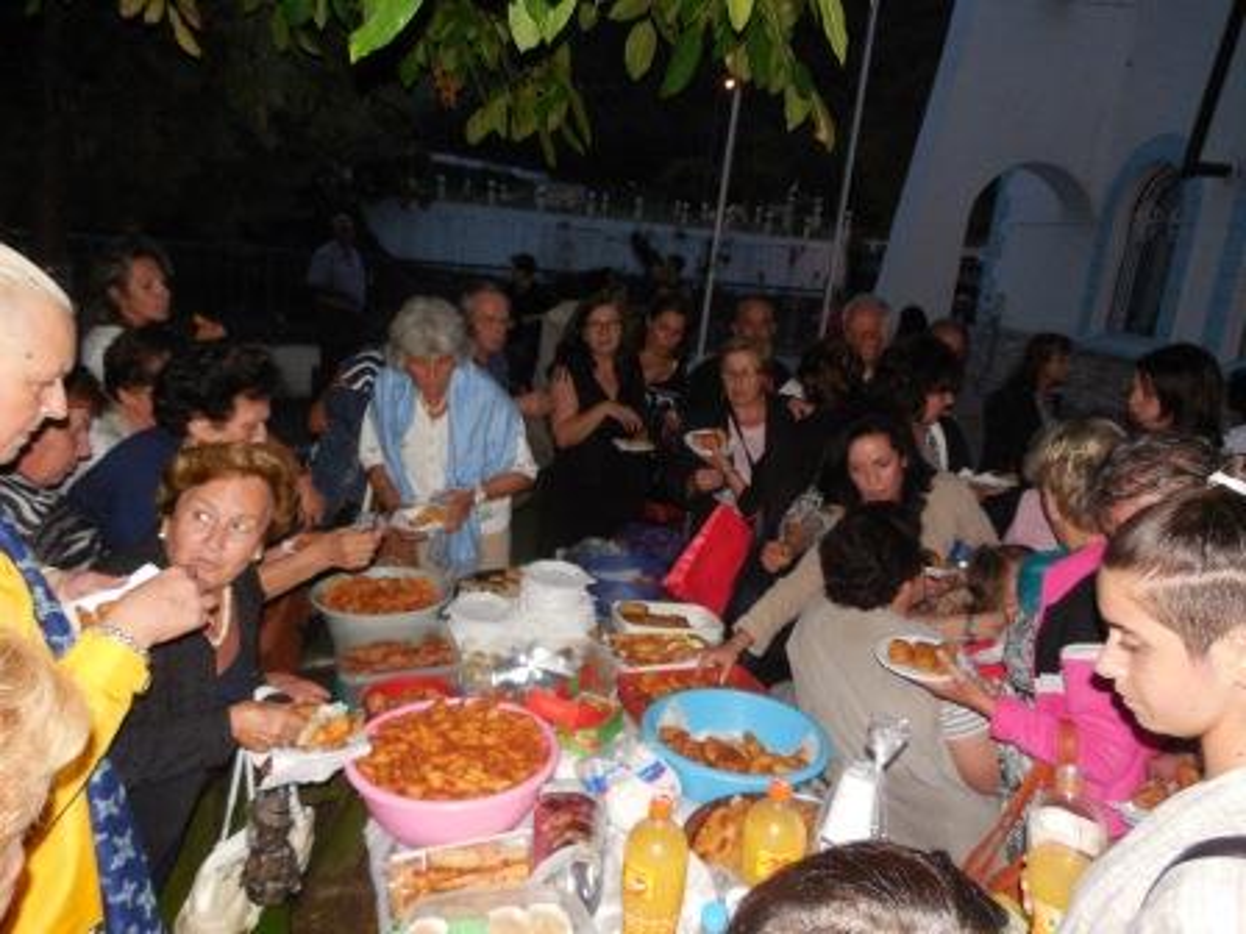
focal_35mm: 25
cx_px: 623
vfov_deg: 54.9
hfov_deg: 69.4
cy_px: 467
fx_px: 900
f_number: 3.3
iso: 280
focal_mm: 4.5
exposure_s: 1/25
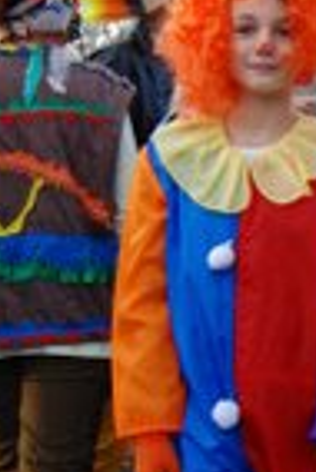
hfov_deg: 11.2
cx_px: 522
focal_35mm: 117
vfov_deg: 17.5
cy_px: 309
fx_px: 1533
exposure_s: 1/125
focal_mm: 23
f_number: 4
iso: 200
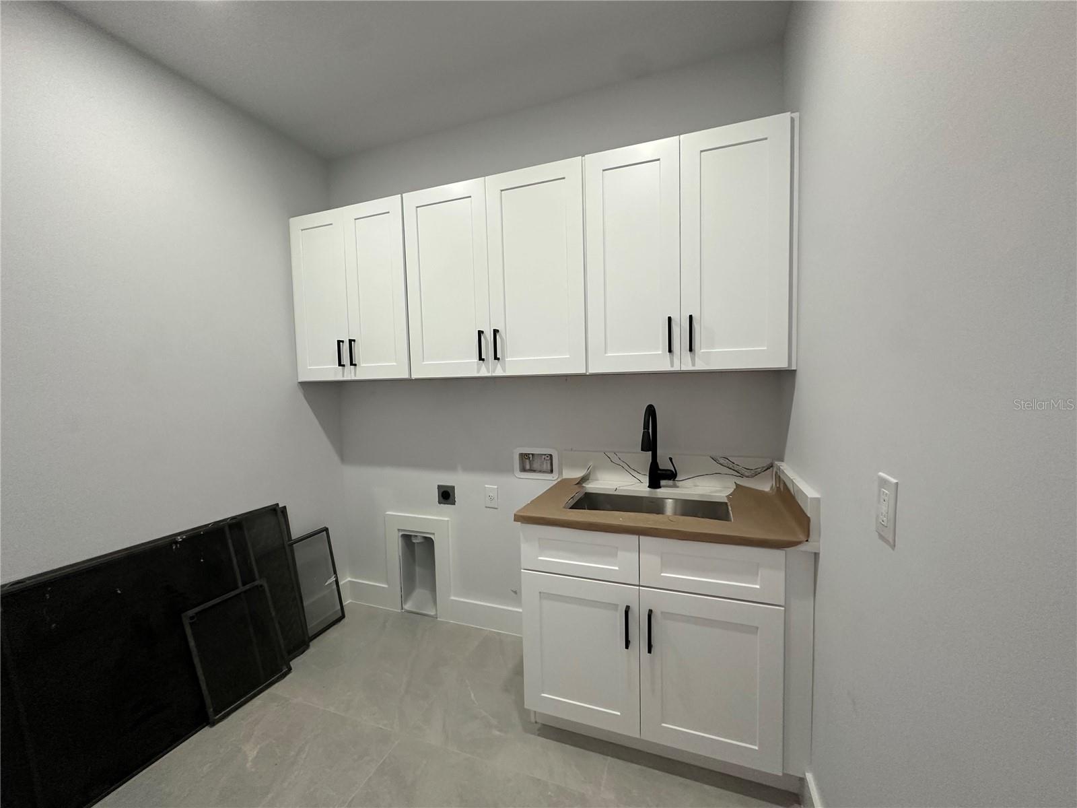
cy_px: 404
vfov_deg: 85.7
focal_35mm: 14
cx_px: 538
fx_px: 436
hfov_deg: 102.1
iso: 320
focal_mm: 2.22
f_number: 2.2
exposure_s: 1/120
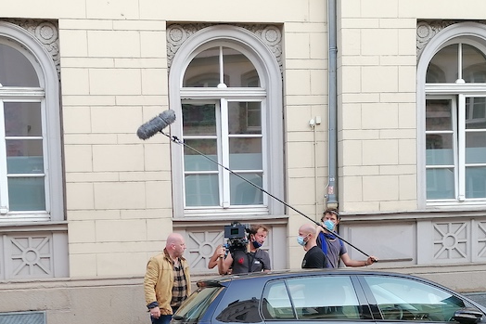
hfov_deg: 31.8
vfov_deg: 21.0
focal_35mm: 63
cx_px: 186
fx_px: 850
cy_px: 311
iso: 50
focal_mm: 4.75
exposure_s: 1/119
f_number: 1.8
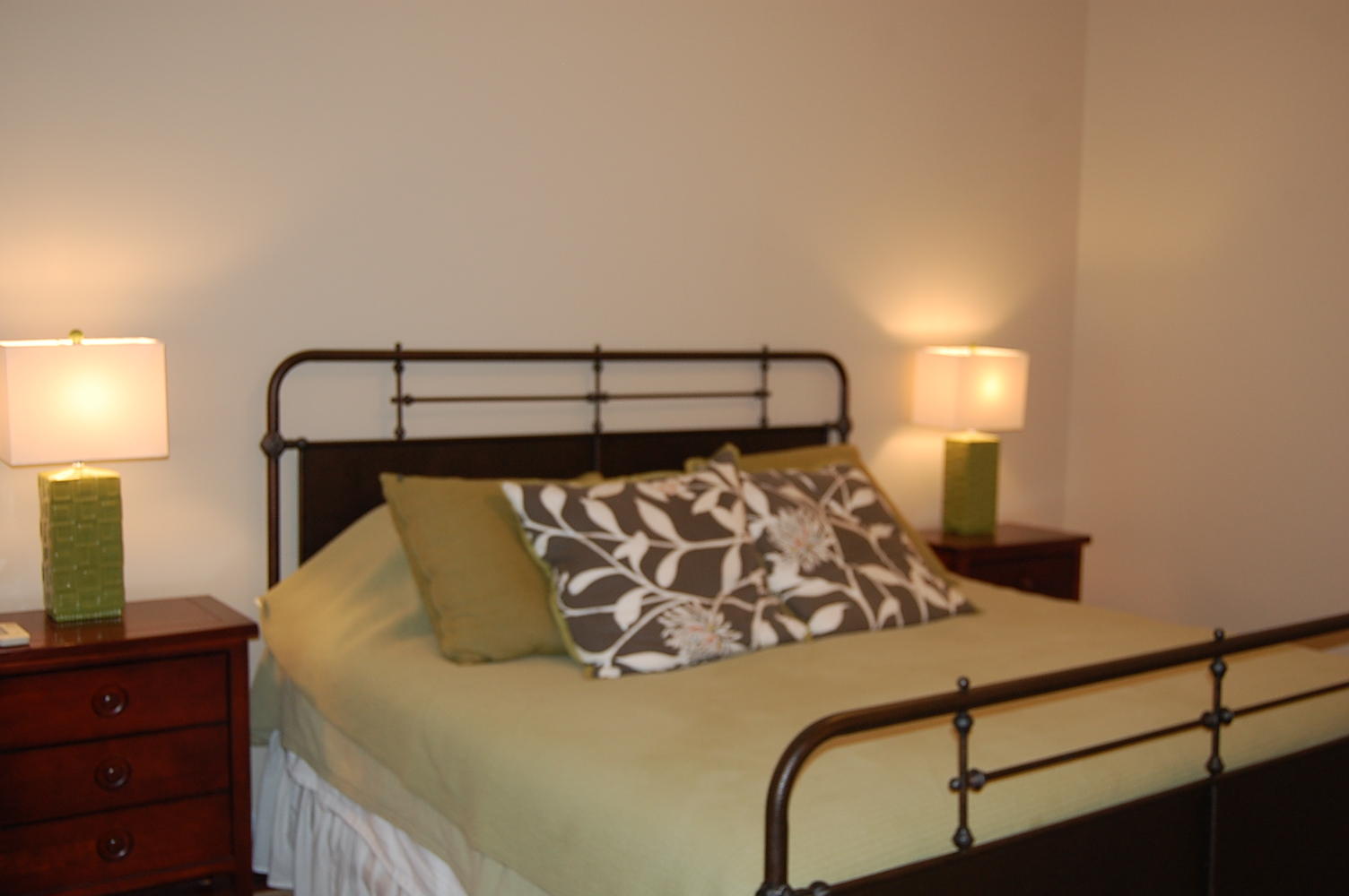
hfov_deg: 49.6
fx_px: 1460
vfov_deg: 34.1
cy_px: 448
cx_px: 674
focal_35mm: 39
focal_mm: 26
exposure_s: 1/60
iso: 400
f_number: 4
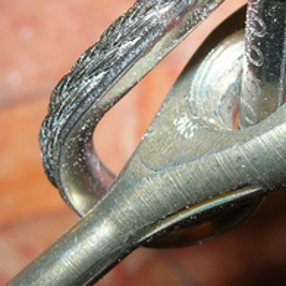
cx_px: 186
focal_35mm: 110
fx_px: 1028
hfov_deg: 15.8
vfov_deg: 15.8
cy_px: 98
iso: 64
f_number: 4.8
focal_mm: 7.8
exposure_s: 1/60.1
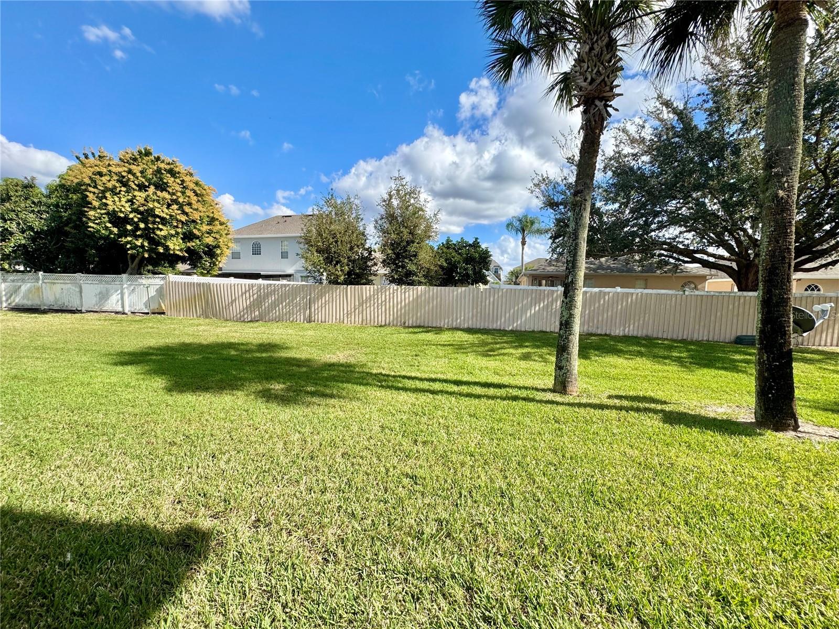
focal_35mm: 14
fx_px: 339
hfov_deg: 102.1
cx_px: 420
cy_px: 314
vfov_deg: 85.7
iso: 40
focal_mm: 2.22
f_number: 2.2
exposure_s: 1/1256
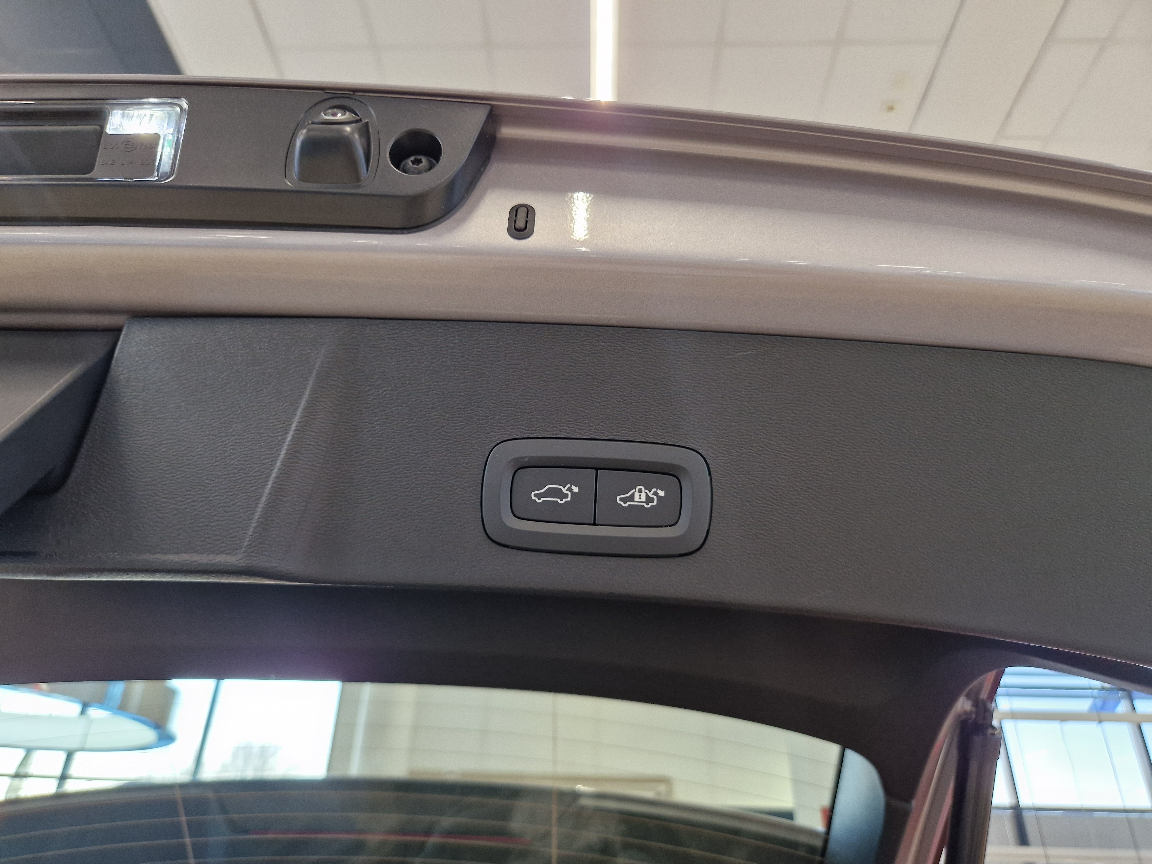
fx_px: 765
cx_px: 576
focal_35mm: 23
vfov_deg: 58.9
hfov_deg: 73.9
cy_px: 432
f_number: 1.8
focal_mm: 5.4
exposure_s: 1/120
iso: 200
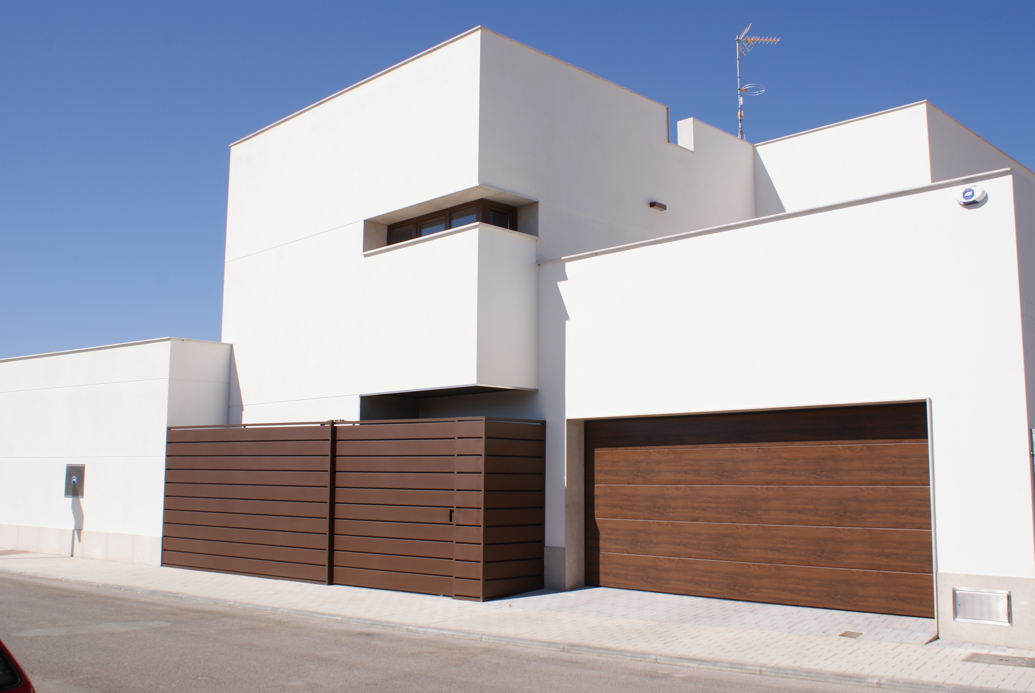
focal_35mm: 33
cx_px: 518
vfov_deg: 40.1
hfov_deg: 57.2
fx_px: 950
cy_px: 346
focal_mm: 22
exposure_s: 1/250
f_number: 10
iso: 100
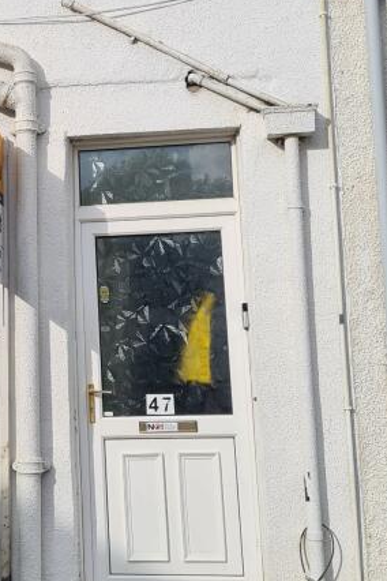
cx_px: -7
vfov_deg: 30.9
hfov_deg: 20.2
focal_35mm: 65
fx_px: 1048
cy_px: 244
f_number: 1.8
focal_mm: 5.4
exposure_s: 1/4024
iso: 50
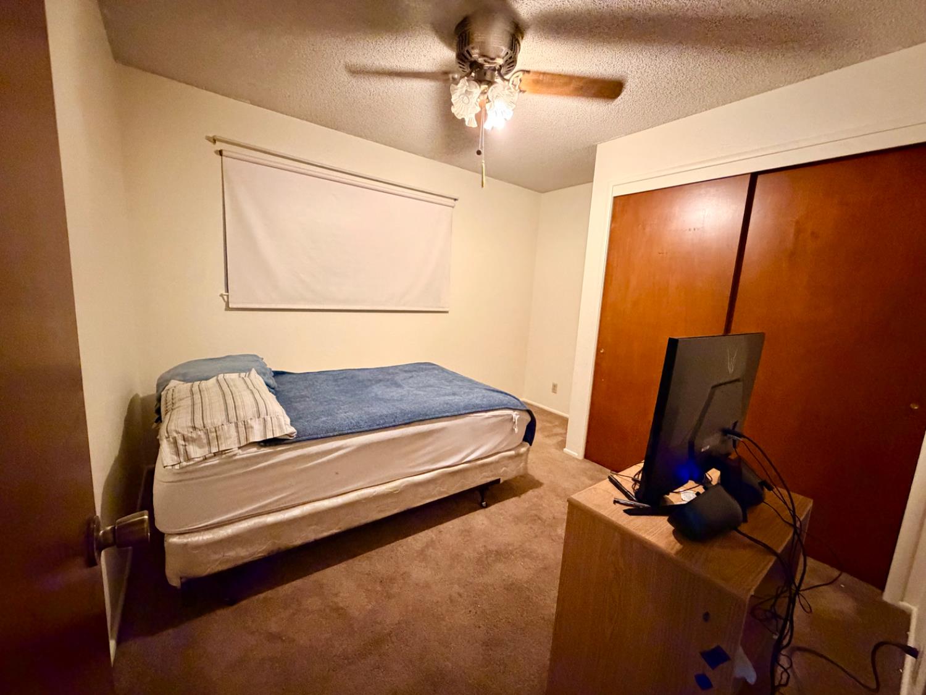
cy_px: 348
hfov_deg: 102.1
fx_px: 375
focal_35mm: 14
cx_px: 463
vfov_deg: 85.7
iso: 800
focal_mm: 2.22
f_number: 2.2
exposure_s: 1/40
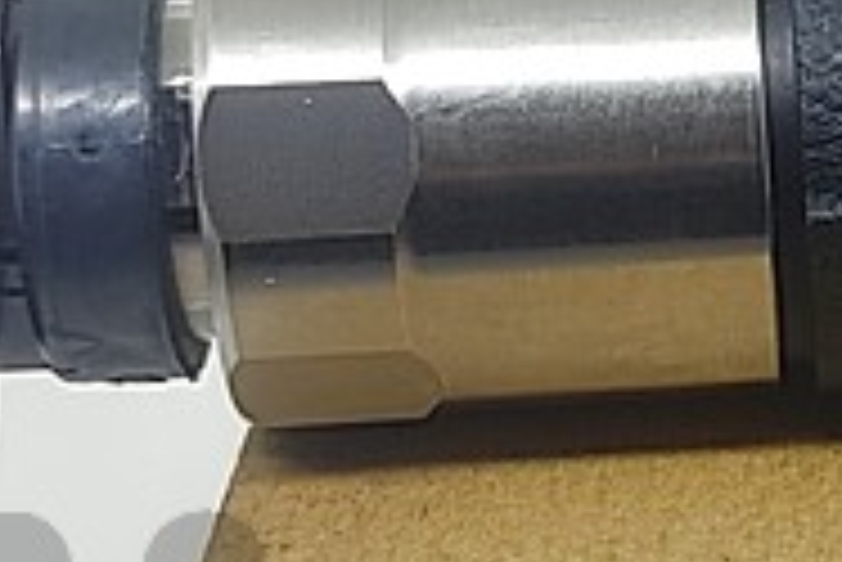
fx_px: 4400
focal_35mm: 188
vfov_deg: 7.3
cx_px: 1265
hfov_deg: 10.5
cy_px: 339
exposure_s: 1/100
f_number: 1.79
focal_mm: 4.74
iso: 163
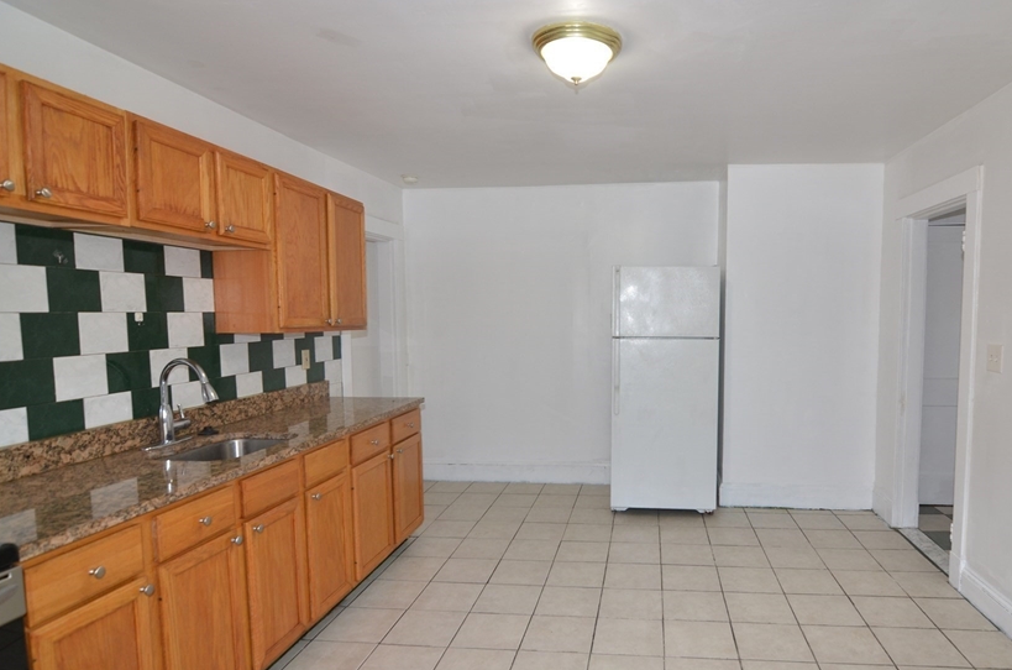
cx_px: 594
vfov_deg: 60.1
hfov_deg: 81.6
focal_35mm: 21
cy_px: 362
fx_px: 578
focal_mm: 11
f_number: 4
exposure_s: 1/60
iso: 400
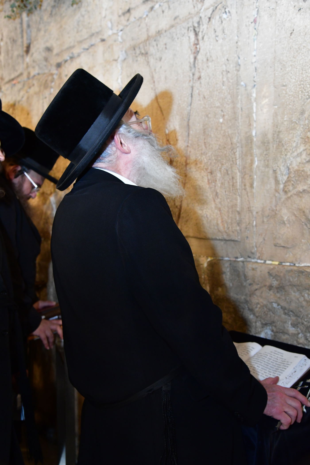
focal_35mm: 44
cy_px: 232
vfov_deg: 44.5
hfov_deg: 30.5
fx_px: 568
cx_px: 155
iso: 5000
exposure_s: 1/100
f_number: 5.6
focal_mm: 44
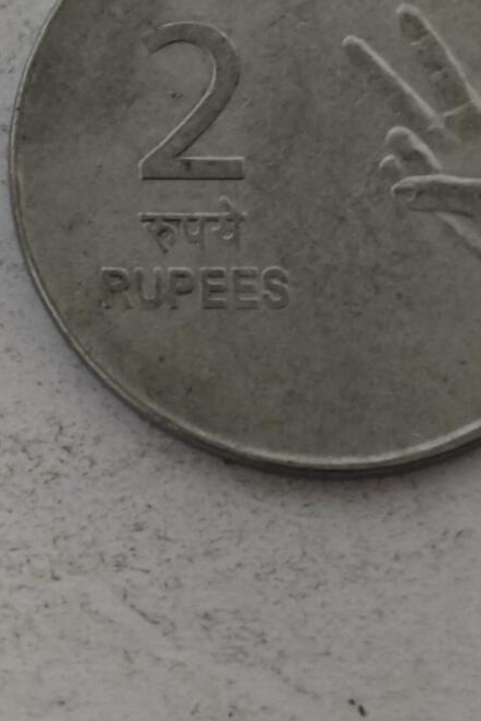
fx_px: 3325
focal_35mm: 166
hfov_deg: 8.3
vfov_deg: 12.3
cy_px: 184
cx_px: 328
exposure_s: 1/40
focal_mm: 8.7
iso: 500
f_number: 1.9
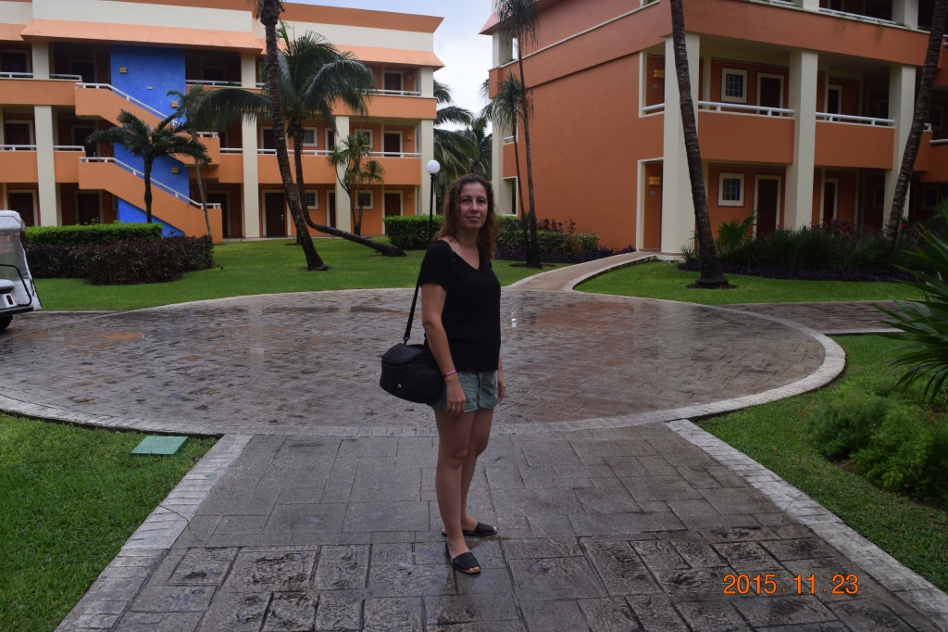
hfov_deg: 67.4
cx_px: 474
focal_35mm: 27
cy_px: 316
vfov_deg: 47.9
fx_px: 711
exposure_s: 1/200
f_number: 7.1
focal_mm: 18
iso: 400
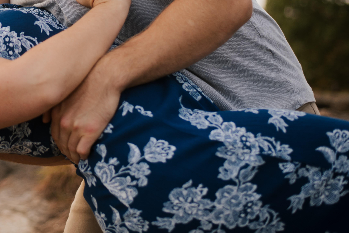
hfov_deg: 18.5
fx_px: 1037
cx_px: -9
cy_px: -16
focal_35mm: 107
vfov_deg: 12.6
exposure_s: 1/400
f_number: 2.2
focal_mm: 50
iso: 125
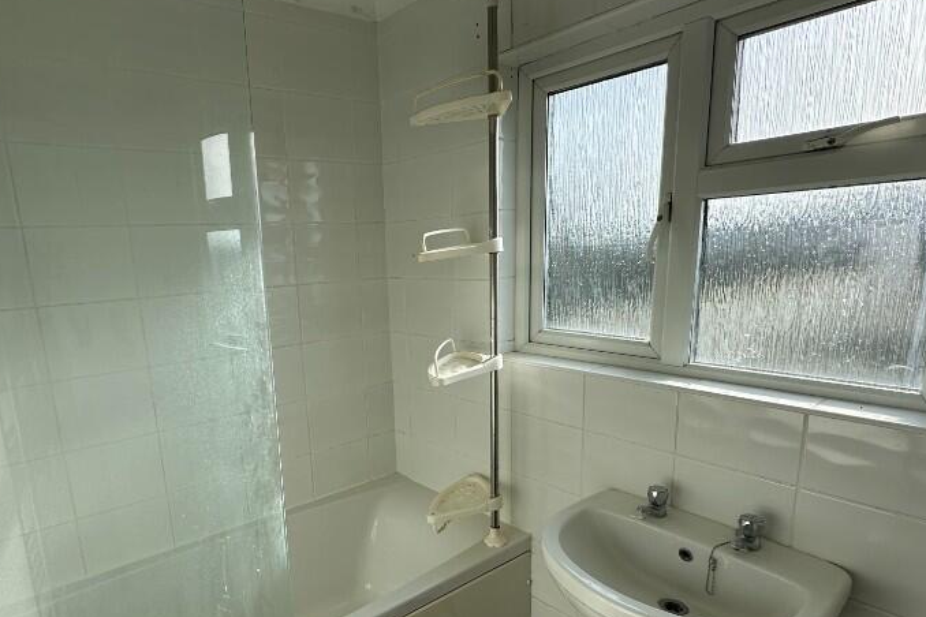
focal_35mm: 22
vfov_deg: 56.7
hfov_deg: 78.1
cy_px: 373
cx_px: 395
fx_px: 566
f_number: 2.2
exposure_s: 1/682
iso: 40
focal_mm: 2.22
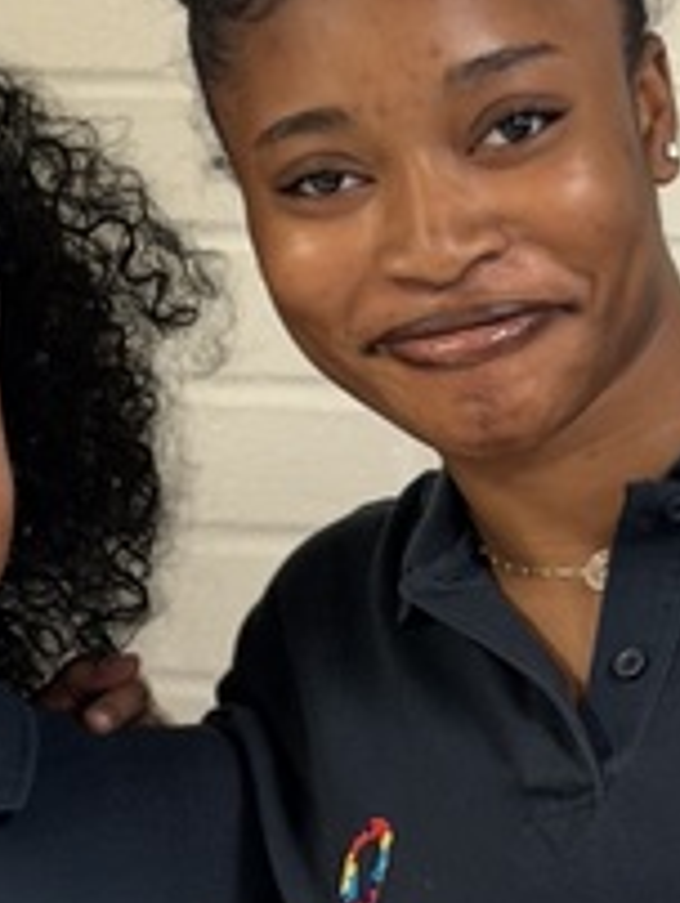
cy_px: 246
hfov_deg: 7.7
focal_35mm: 190
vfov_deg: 10.4
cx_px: -233
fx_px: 4966
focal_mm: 6.76
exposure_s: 1/40
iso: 400
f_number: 1.78
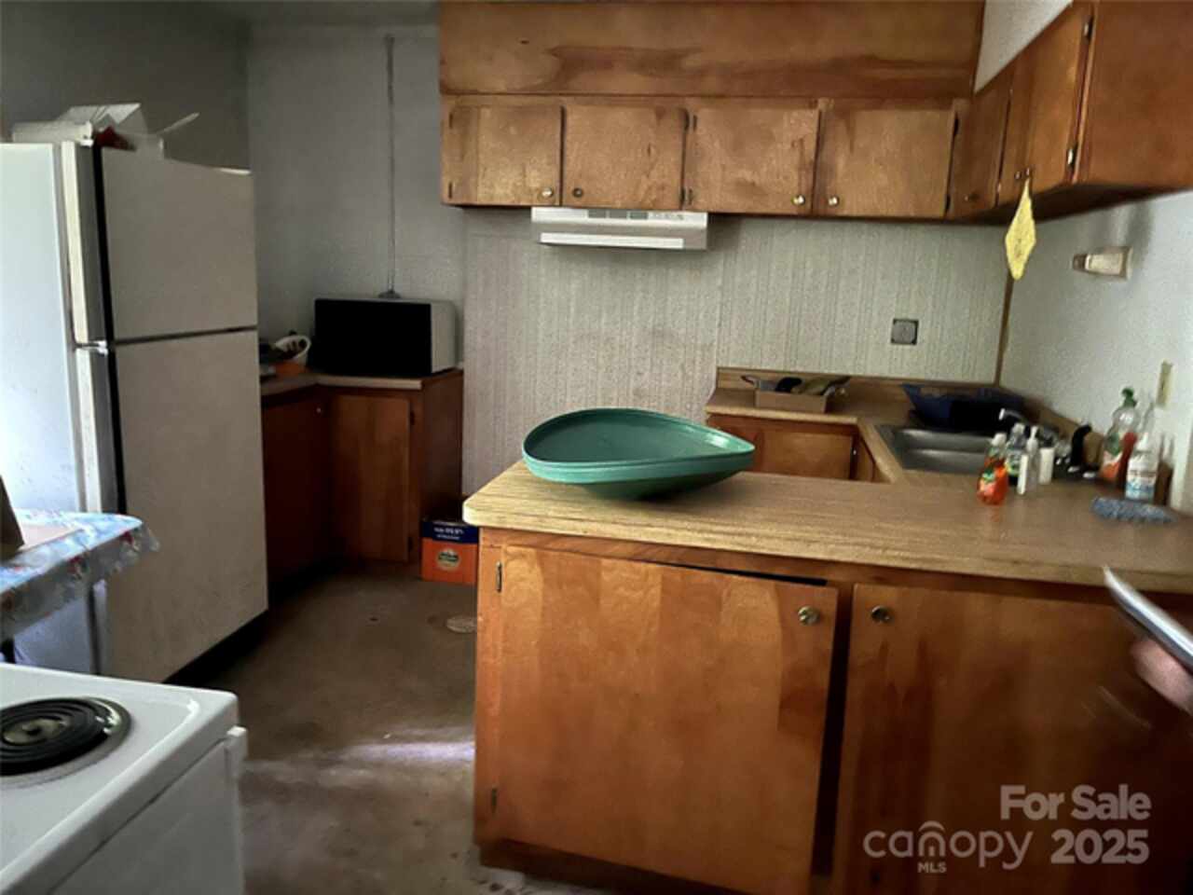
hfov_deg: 67.3
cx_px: 596
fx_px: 896
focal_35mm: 26
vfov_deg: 53.1
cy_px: 448
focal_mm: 5.1
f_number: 1.6
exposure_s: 1/9
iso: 800
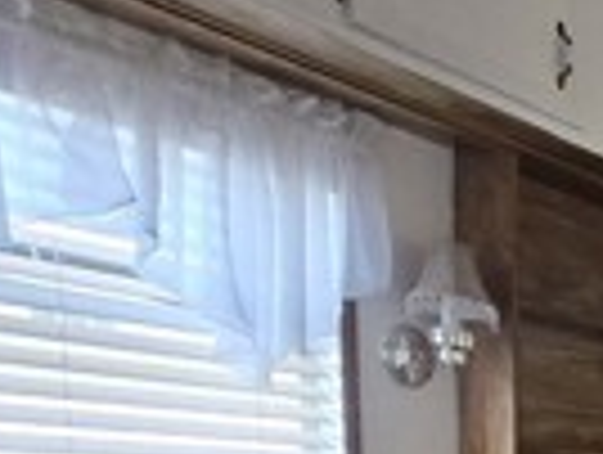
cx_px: 1152
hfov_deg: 19.9
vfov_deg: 20.2
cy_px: 697
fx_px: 1082
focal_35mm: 62
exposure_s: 1/60
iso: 80
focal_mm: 1.7
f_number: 2.2
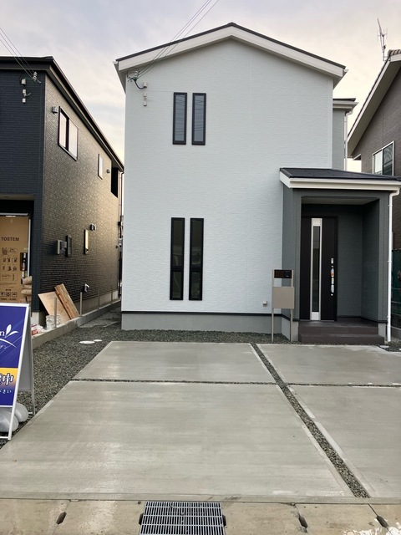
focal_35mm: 28
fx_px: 432
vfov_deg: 63.4
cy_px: 268
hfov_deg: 49.7
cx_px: 200
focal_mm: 3.99
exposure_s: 1/128
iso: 40
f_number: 1.8
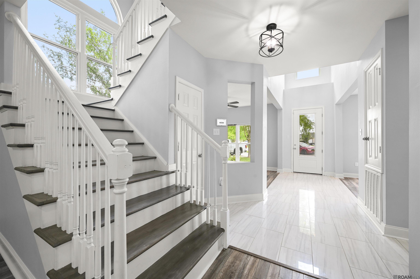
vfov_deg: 81.1
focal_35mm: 14
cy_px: 140
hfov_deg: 104.3
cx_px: 210
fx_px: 163
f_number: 10
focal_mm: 14
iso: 200
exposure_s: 1/8
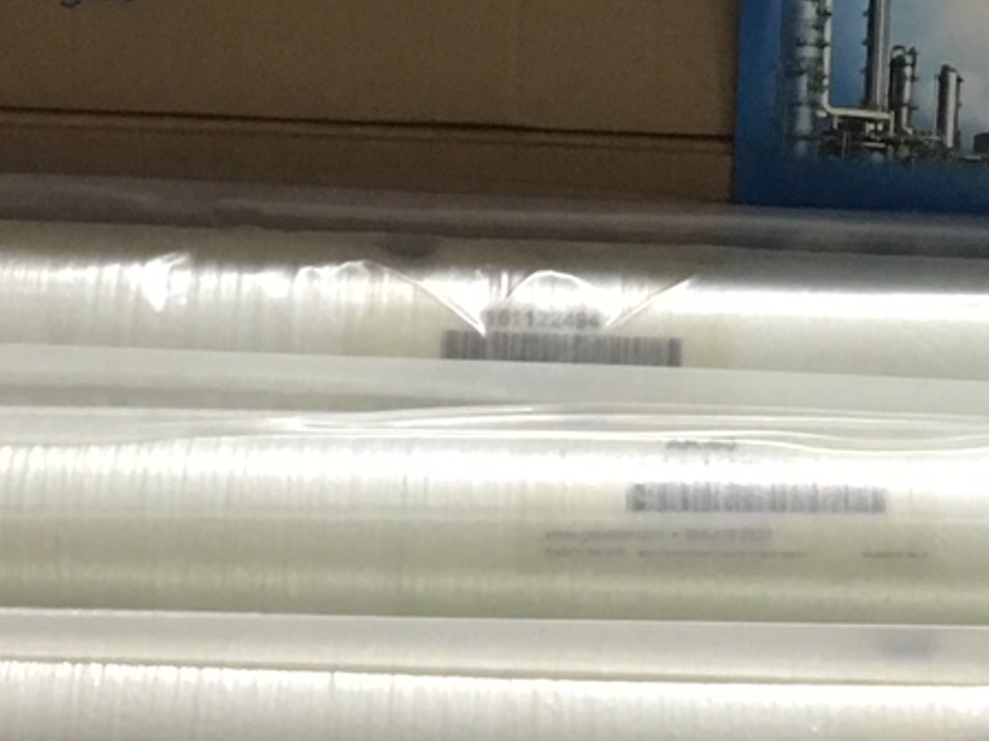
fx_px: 3712
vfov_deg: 11.2
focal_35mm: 130
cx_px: 686
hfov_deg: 15.1
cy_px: -92
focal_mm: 4.15
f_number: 2.2
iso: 80
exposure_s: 1/10
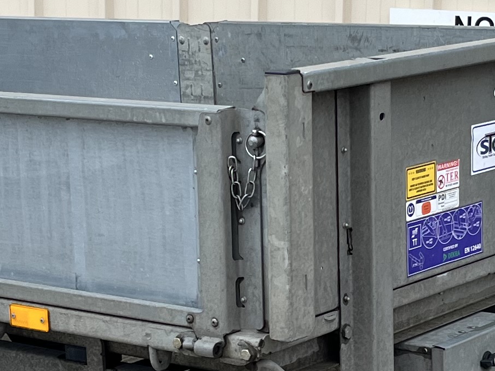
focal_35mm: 116
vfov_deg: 12.7
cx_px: 289
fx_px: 1659
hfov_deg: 17.0
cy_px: 268
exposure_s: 1/727
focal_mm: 5.1
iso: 50
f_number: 1.6
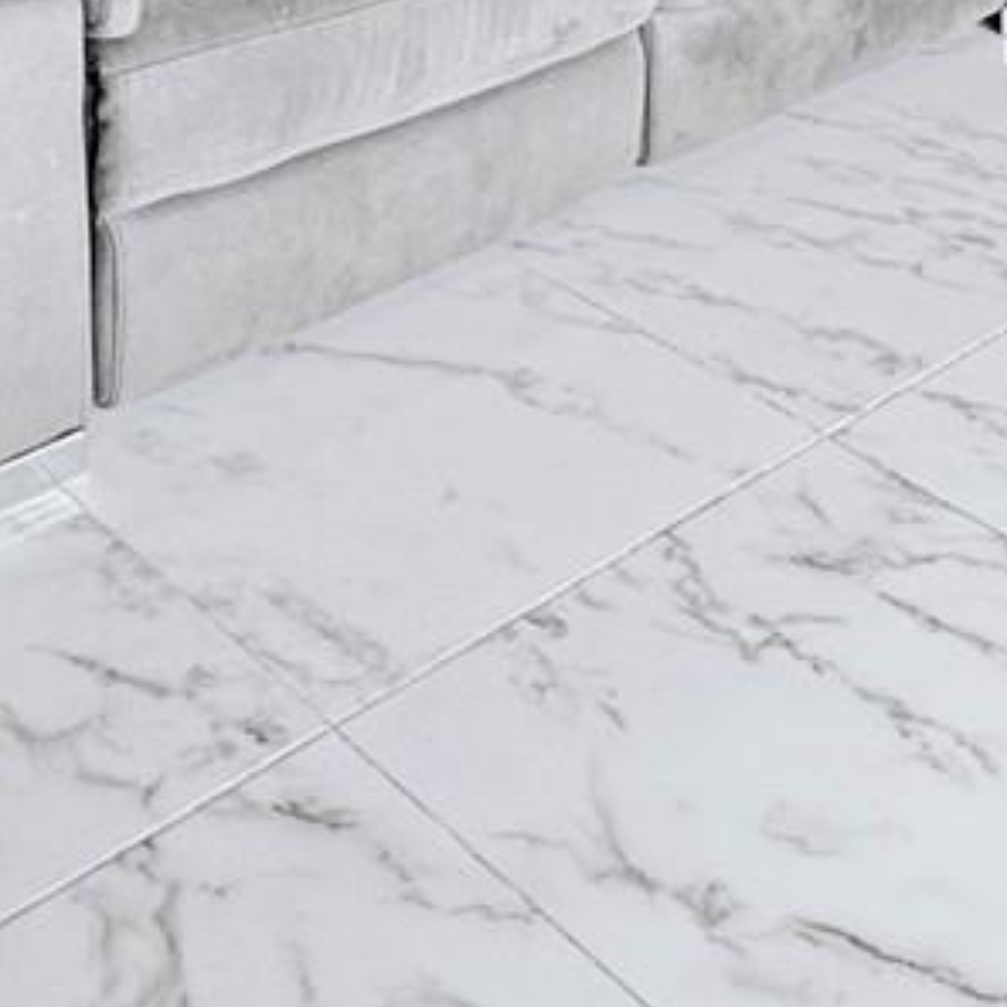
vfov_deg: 20.5
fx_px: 2205
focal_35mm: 67
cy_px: -646
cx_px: 568
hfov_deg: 25.7
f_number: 2.2
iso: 125
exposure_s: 1/120
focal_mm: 2.22
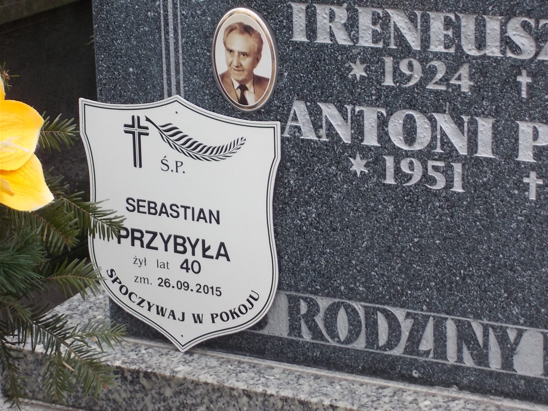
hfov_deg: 15.2
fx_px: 2058
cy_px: 206
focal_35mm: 130
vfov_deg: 11.4
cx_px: 274
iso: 80
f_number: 6.5
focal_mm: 23
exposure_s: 1/125
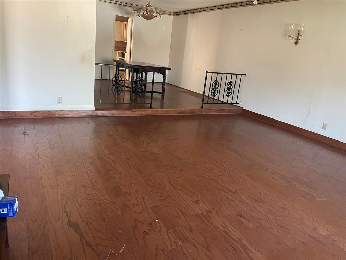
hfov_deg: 67.3
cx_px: 173
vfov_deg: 53.1
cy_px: 130
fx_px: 260
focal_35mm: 26
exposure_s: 1/60
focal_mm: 4.2
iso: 500
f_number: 1.6
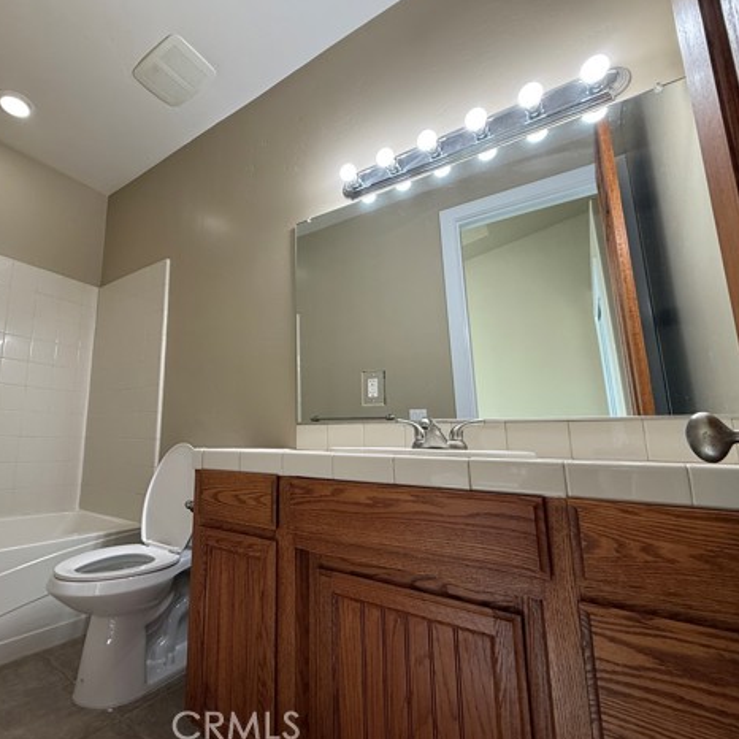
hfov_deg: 81.7
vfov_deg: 84.0
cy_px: 368
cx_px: 258
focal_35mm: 17
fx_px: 411
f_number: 2.2
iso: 200
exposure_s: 1/120
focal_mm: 2.22
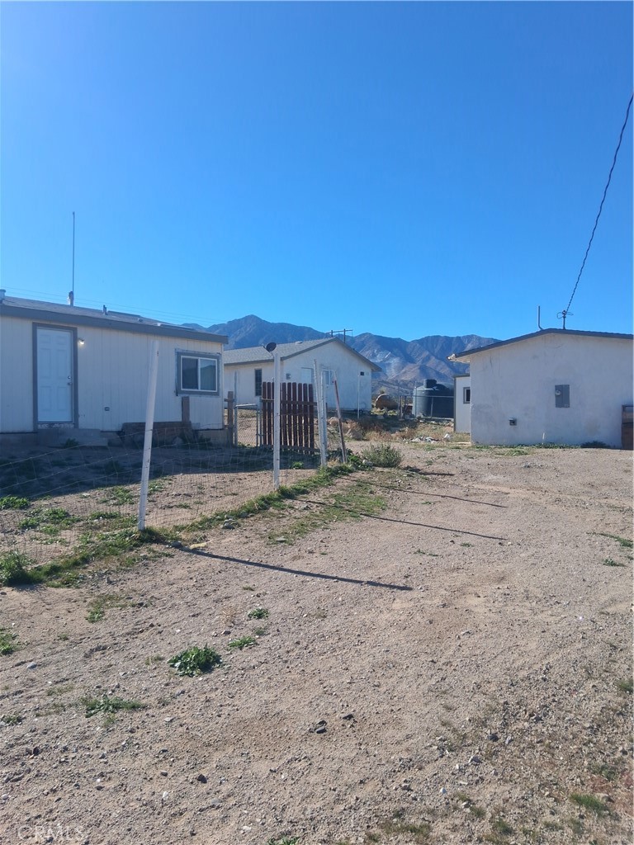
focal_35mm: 26
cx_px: 317
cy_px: 422
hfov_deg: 53.1
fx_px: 635
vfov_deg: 67.3
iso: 25
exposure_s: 1/545
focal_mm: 3.98
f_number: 1.8
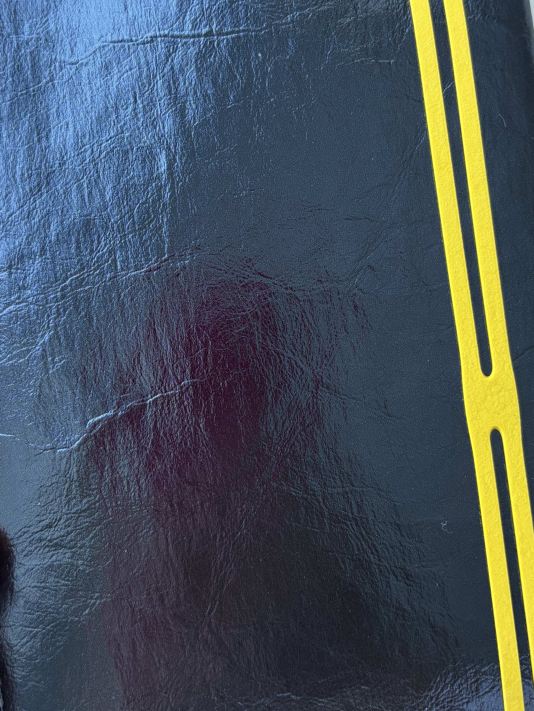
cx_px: 250
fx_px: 864
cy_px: 328
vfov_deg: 44.8
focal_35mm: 42
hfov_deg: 34.3
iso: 125
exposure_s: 1/98
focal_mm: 5.96
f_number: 1.6
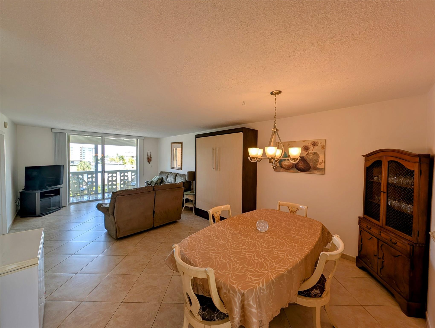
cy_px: 164
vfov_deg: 94.6
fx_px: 151
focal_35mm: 12
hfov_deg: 110.5
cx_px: 218
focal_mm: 2.23
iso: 50
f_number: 1.95
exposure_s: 1/203
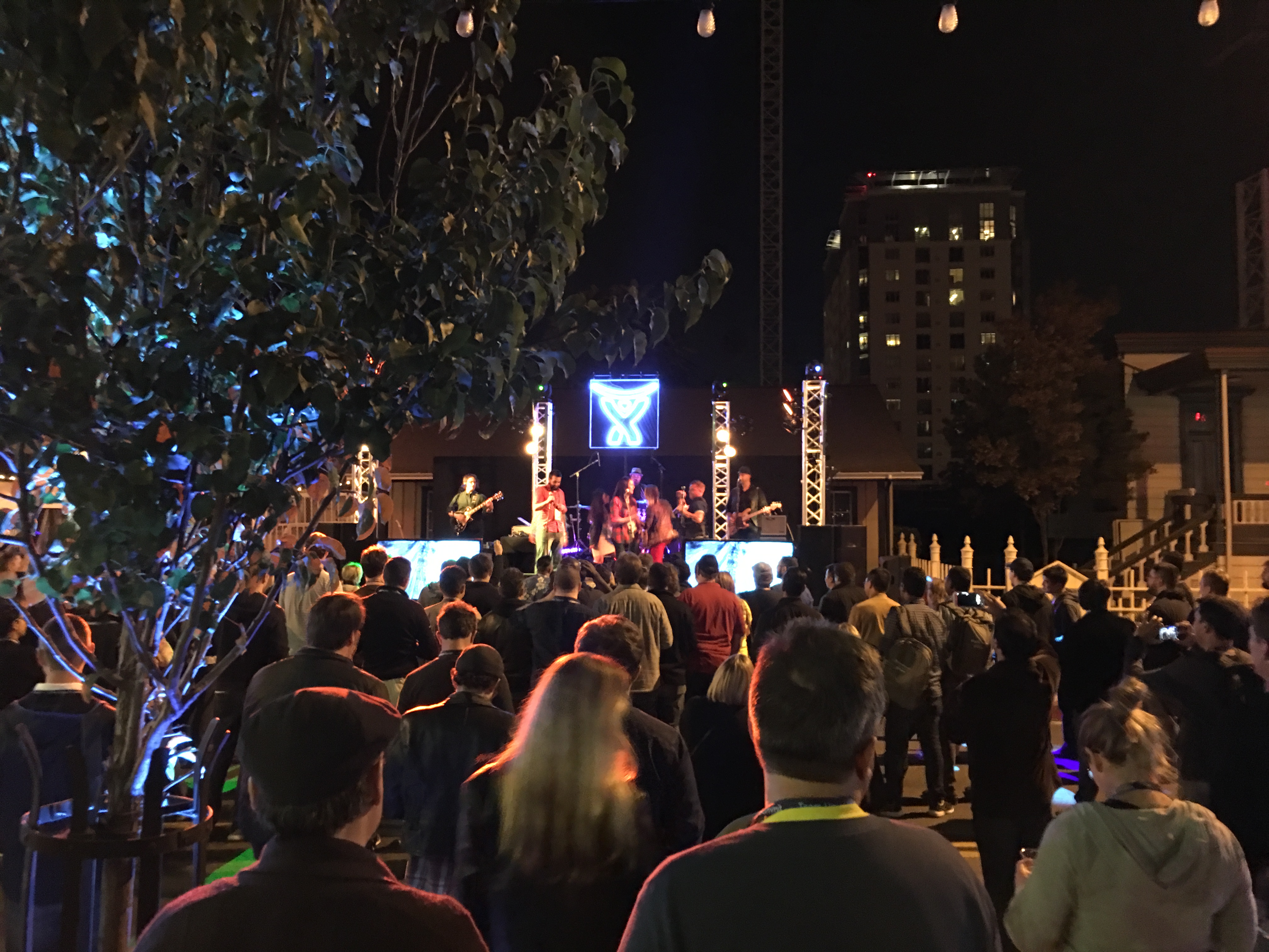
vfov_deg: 48.2
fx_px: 1063
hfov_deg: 61.7
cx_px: 634
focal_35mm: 29
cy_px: 476
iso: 160
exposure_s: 1/4
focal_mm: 4.15
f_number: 2.2
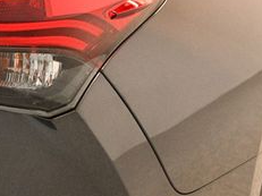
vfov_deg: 14.1
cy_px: 28
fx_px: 787
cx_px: -98
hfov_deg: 17.5
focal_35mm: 104
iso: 3200
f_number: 3.8
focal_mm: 26
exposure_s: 1/100
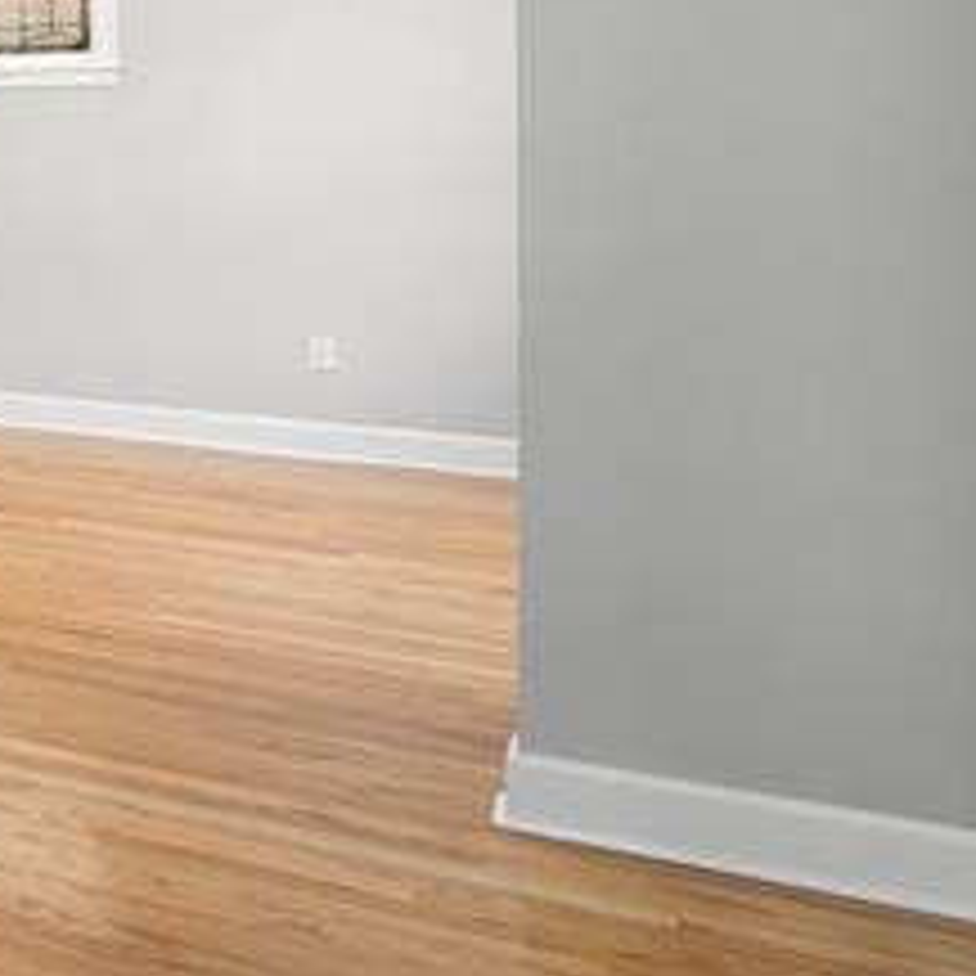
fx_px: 1531
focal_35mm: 48
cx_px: -1075
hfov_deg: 18.2
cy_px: 144
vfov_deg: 33.9
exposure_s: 1/60
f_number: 8
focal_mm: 12
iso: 320
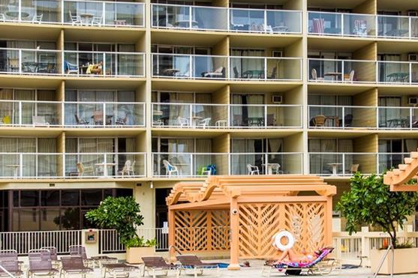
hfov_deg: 29.2
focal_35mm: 69
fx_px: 801
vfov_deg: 19.7
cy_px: 132
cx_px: 252
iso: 100
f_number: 8
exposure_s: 1/200
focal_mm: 24
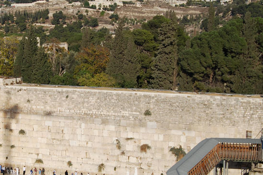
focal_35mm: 88
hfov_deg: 22.9
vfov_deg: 15.5
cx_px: 63
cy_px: 118
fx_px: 643
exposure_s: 1/320
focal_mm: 32
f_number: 9
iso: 100
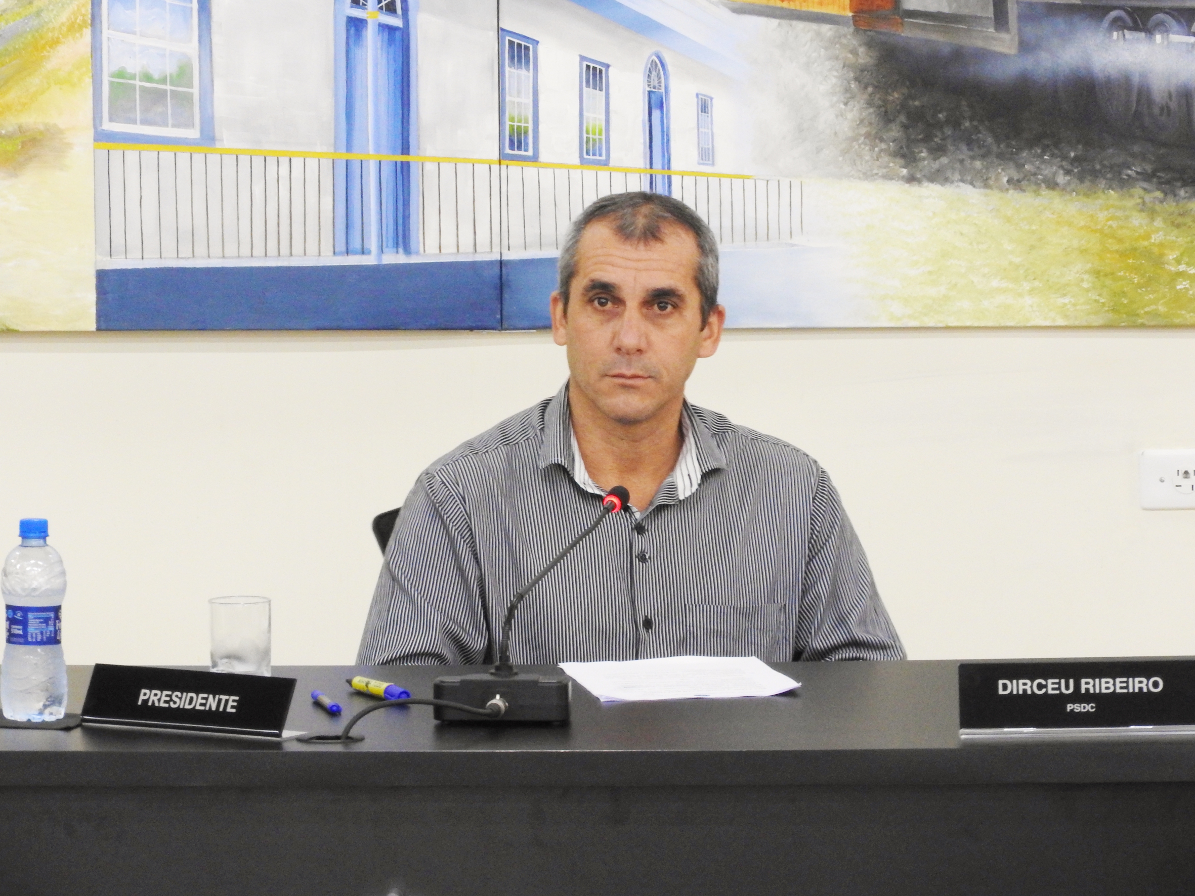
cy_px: 448
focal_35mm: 400
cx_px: 598
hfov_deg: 5.0
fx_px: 13810
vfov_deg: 3.7
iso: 800
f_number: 8
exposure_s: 1/6
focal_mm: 71.7
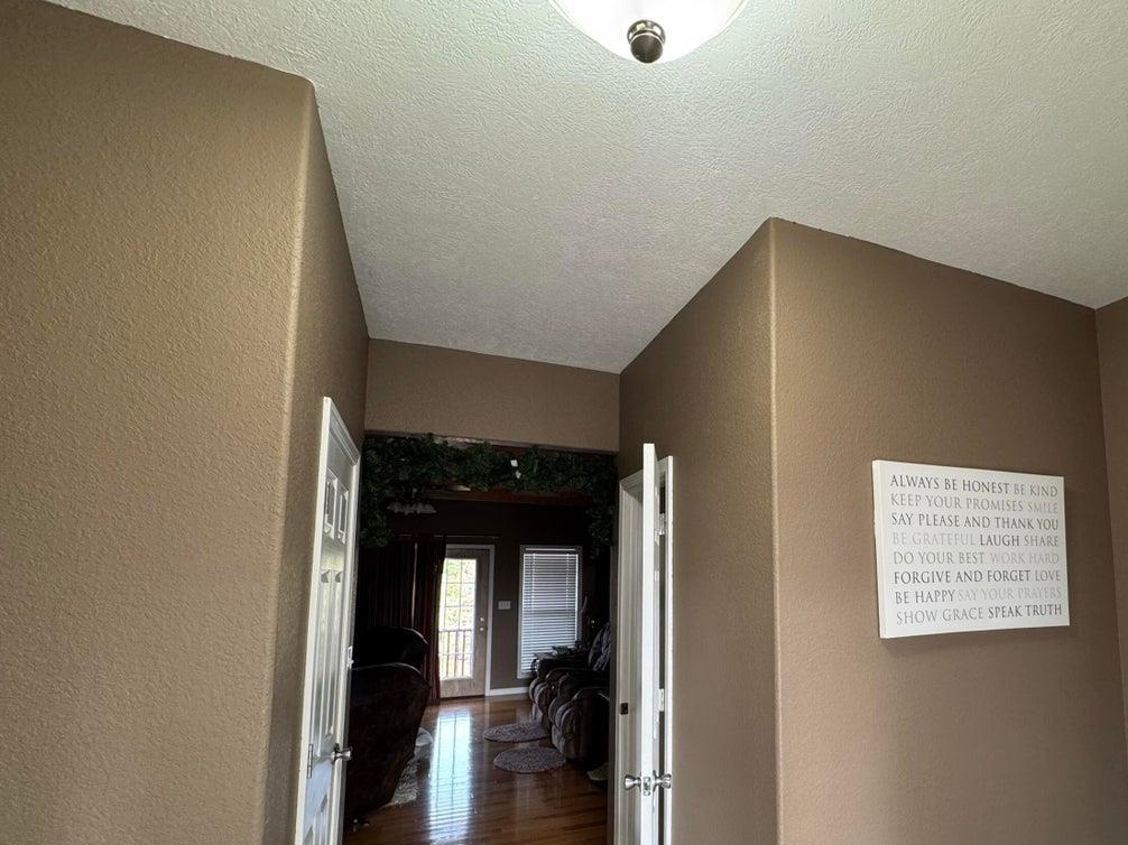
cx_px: 711
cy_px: 519
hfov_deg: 82.9
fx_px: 619
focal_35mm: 19
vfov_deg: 67.8
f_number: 2.2
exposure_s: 1/60
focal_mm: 2.22
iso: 200
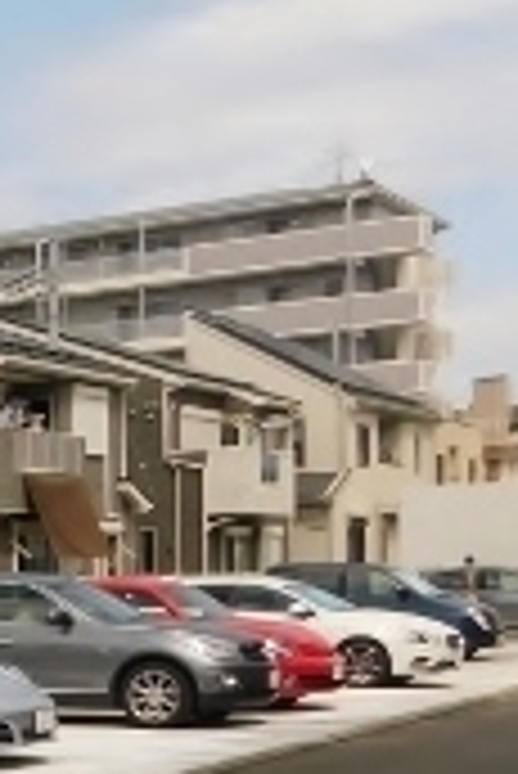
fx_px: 1917
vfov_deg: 22.2
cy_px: 729
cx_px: -563
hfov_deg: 13.1
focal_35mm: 89
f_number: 3
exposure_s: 1/1500
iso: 125
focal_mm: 4
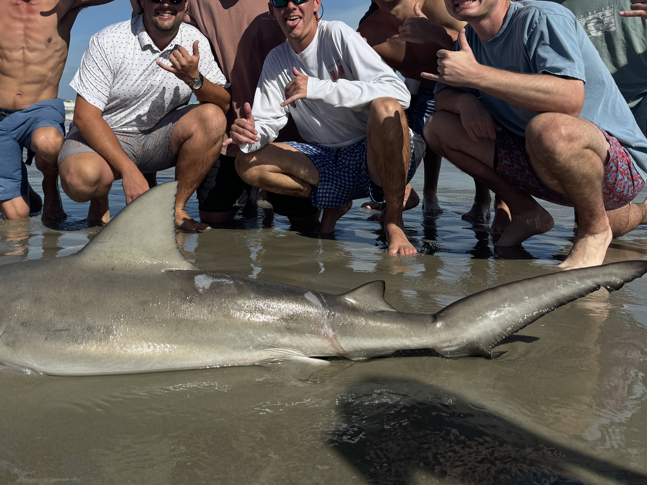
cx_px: 261
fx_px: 692
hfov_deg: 49.8
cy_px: 145
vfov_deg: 38.0
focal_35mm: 37
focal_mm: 6.76
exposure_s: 1/6410
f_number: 1.78
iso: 80
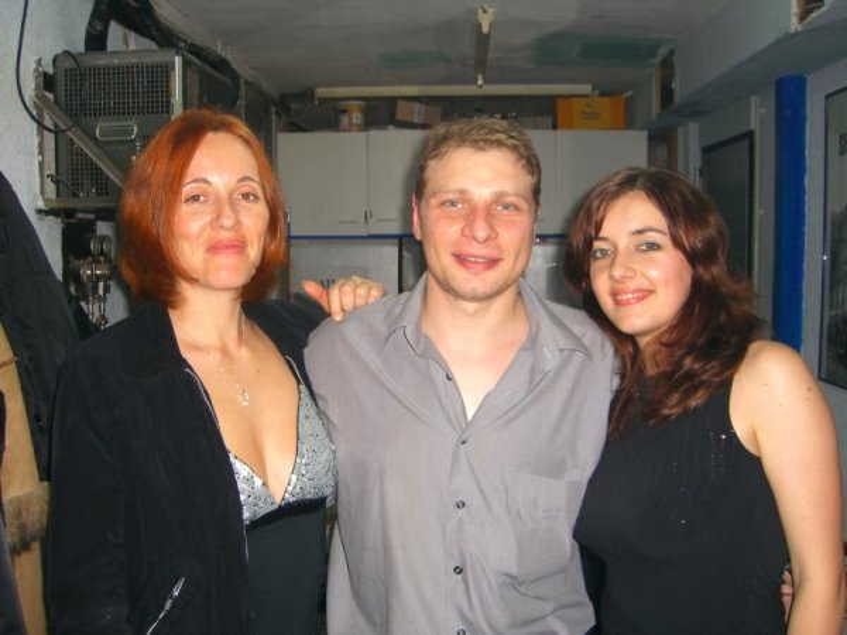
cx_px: 424
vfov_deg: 37.7
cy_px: 318
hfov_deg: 49.0
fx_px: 930
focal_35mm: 38
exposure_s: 1/60
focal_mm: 7.9
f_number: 2.8
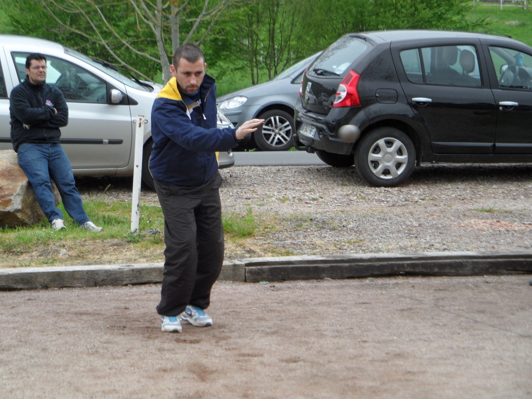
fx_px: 1844
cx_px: 266
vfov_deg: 12.3
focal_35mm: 120
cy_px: 200
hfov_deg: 16.4
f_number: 4.4
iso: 100
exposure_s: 1/125
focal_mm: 20
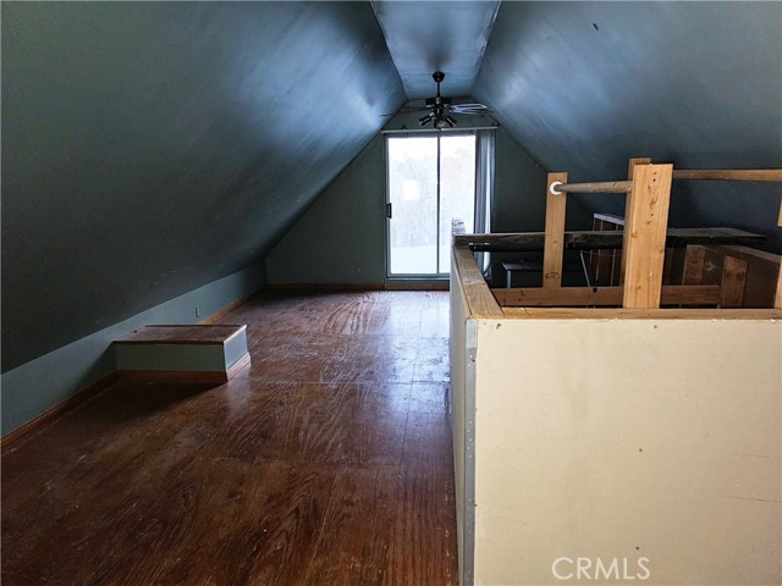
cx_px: 391
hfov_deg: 73.9
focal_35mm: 23
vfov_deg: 58.9
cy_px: 293
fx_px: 520
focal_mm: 6.3
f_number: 1.7
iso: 160
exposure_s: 1/24
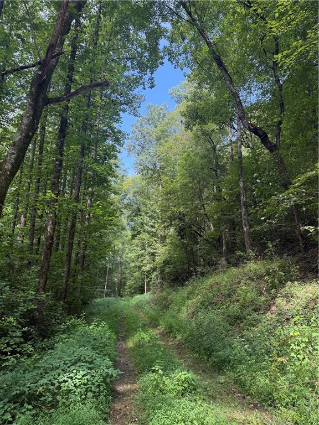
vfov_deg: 71.6
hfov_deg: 56.8
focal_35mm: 24
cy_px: 212
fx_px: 295
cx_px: 160
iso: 100
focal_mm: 6.76
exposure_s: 1/440
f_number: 1.78
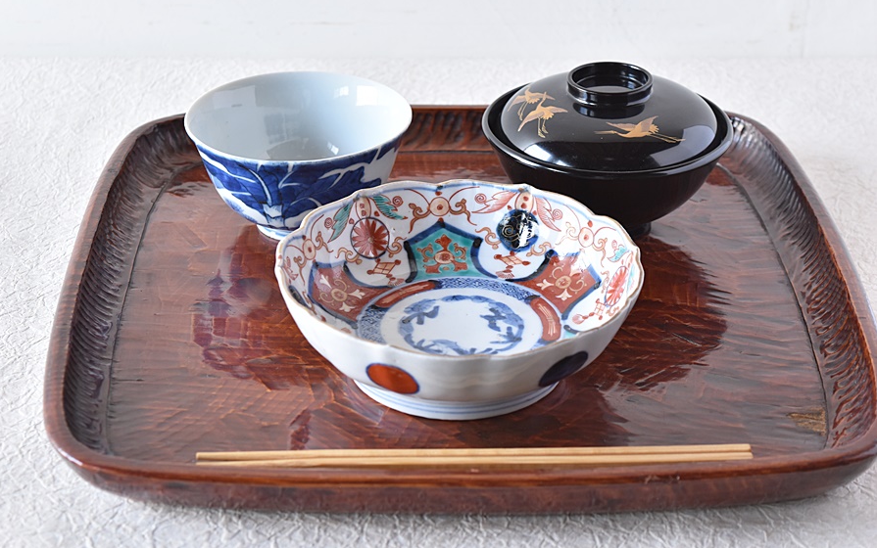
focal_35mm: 85
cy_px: 266
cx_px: 437
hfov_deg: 24.5
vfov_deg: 15.5
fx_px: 2021
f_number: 5.6
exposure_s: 1/8
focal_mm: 55
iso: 400
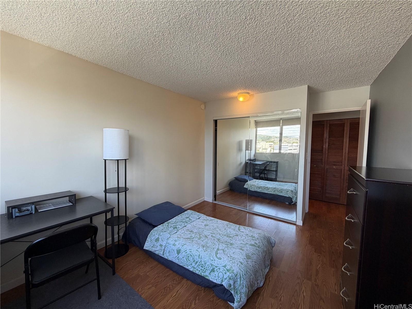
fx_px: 167
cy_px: 154
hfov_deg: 102.1
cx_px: 206
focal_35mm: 14
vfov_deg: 85.7
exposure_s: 1/120
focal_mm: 2.22
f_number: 2.2
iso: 125
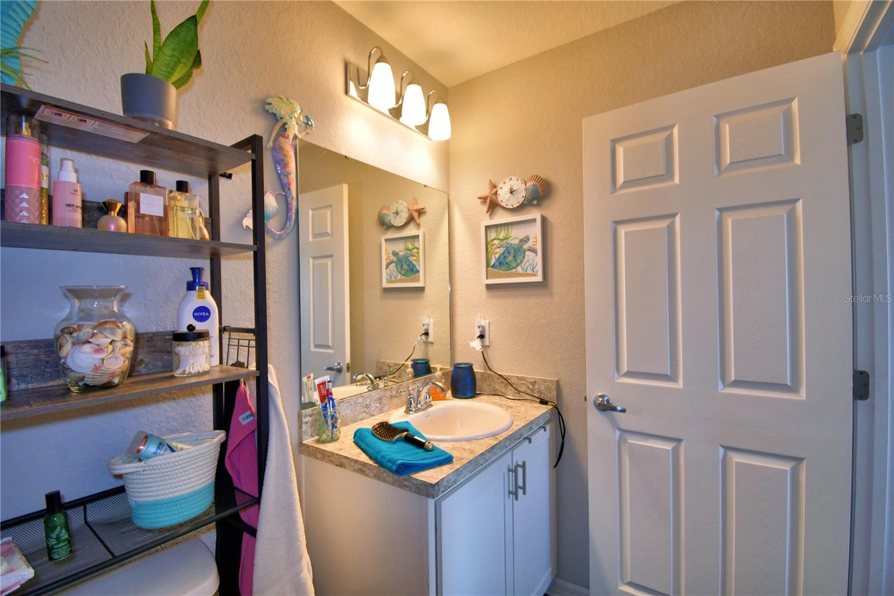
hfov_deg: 100.4
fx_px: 372
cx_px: 447
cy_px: 298
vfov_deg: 77.3
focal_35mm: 15
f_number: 4.5
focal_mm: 10
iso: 200
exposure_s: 1/50
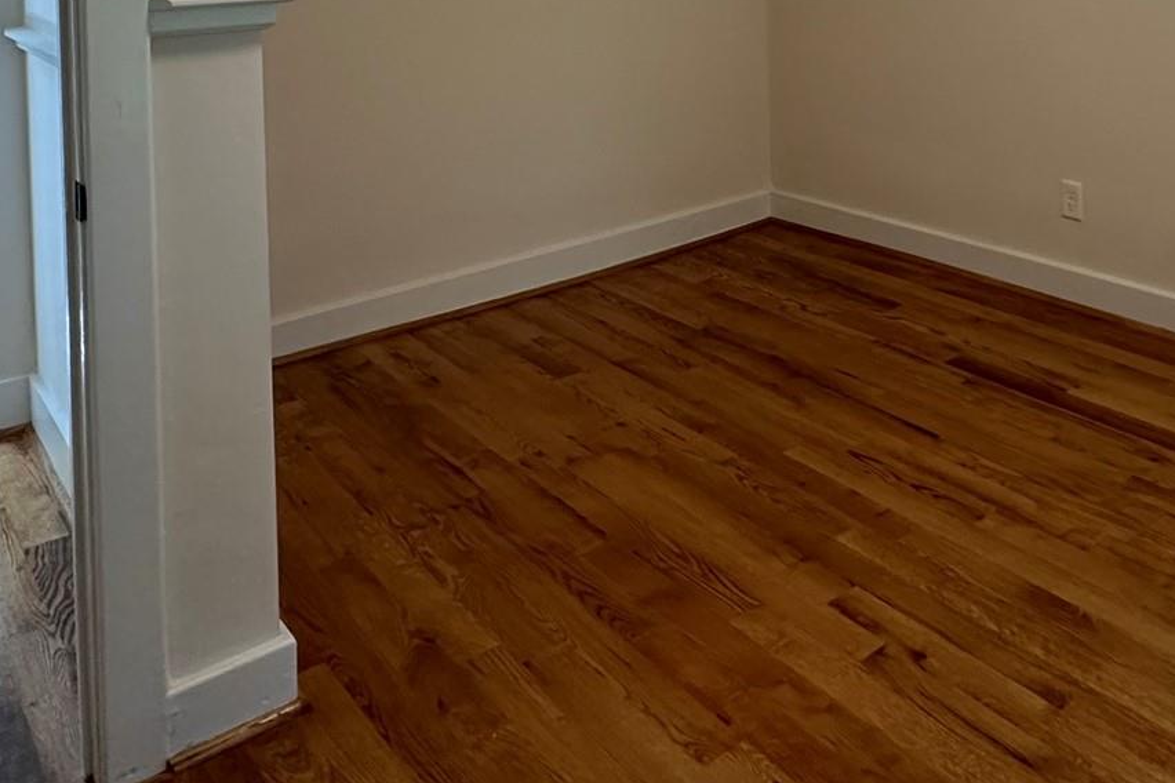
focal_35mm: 35
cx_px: 827
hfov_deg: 52.8
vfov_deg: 33.2
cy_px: -76
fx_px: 1142
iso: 320
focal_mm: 2.22
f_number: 2.2
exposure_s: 1/60
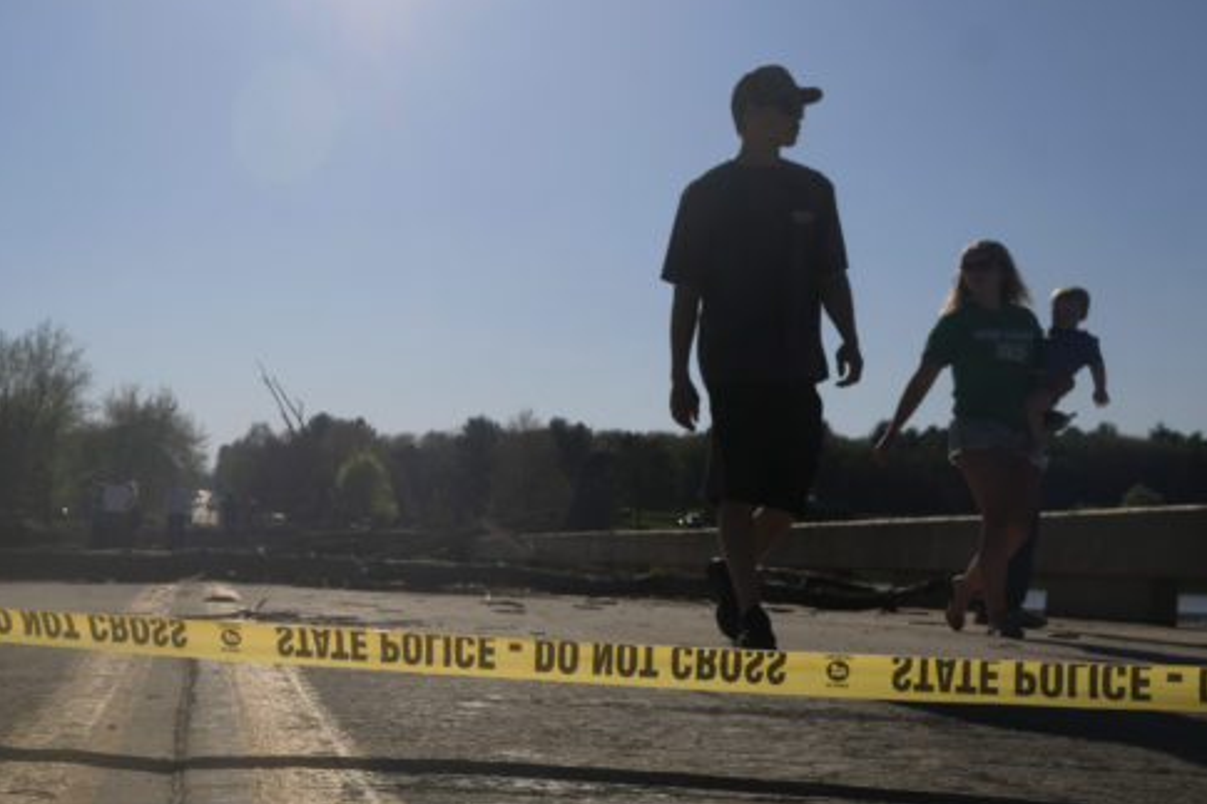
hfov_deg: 33.4
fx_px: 1944
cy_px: 597
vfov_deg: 23.1
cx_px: 217
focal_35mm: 58
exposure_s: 1/3200
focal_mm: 23
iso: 250
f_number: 8
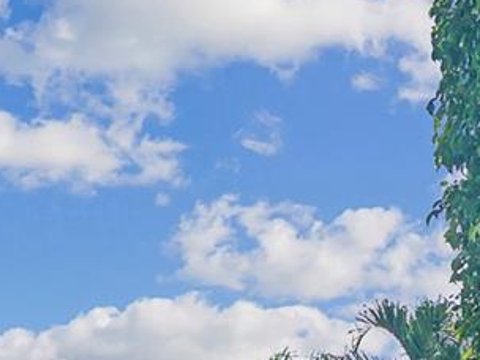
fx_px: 1262
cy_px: 707
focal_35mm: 91
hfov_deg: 21.2
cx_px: 77
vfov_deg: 13.9
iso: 125
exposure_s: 1/400
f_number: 8
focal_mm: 12
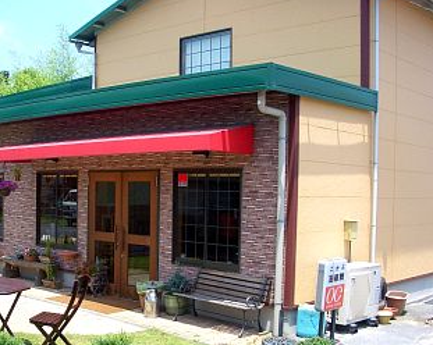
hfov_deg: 41.7
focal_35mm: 44
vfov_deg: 34.0
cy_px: 198
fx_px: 563
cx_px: 156
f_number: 4.3
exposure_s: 1/250
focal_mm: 5.8
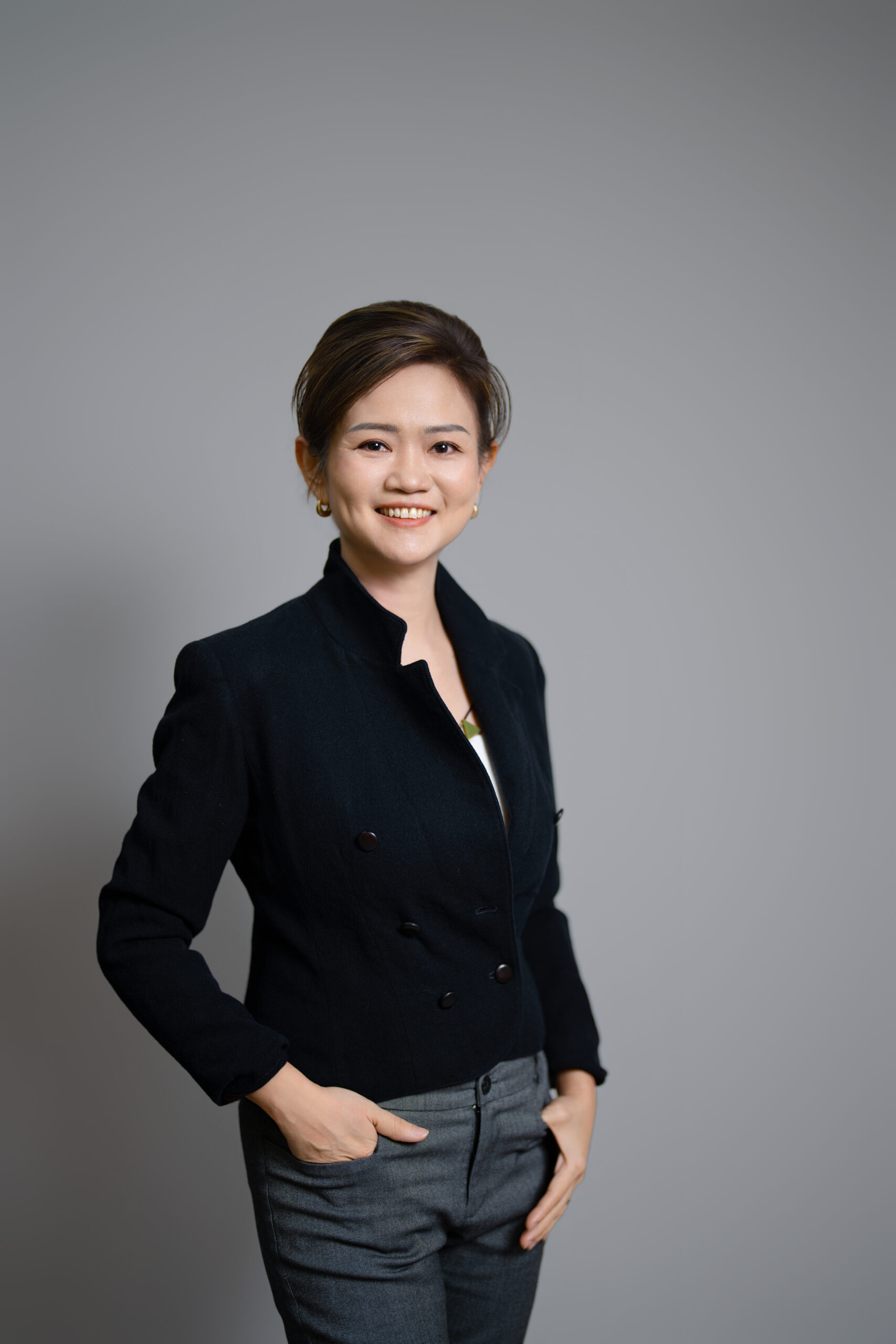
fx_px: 1866
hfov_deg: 27.0
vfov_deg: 39.6
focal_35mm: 50
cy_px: 672
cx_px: 448
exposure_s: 1/160
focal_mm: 50
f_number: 1.2
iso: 100
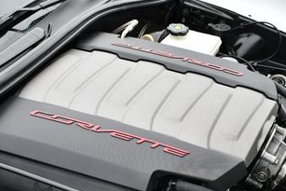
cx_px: 199
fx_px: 596
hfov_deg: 26.8
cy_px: 184
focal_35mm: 75
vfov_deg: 17.8
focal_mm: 18
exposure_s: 1/250
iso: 280
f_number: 5.6
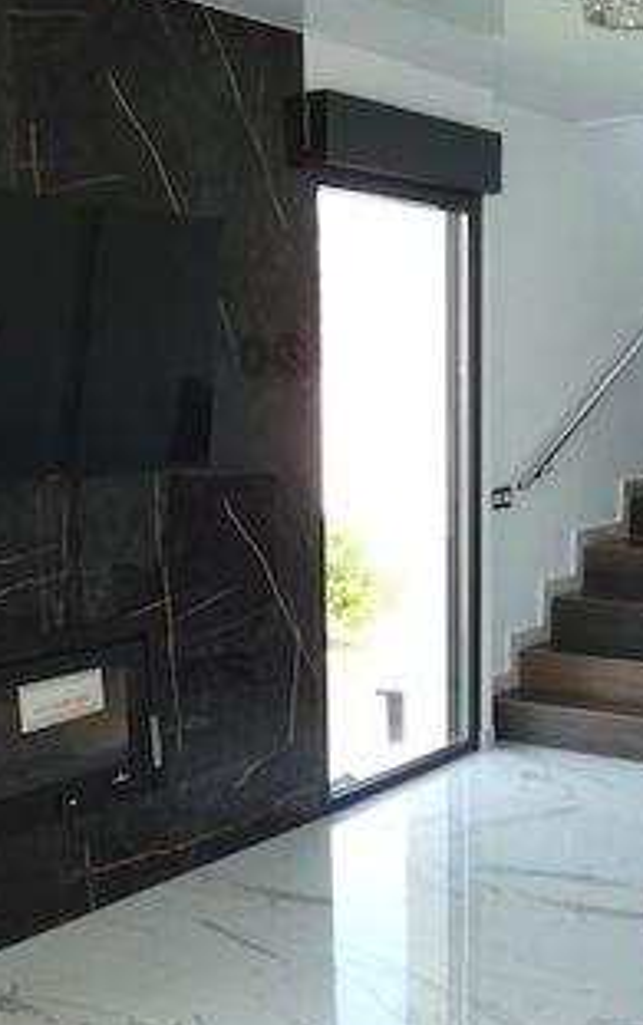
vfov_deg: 41.3
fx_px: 1343
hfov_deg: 26.9
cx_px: 351
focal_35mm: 48
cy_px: 674
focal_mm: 3.6
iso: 80
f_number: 2.8
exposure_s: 1/100
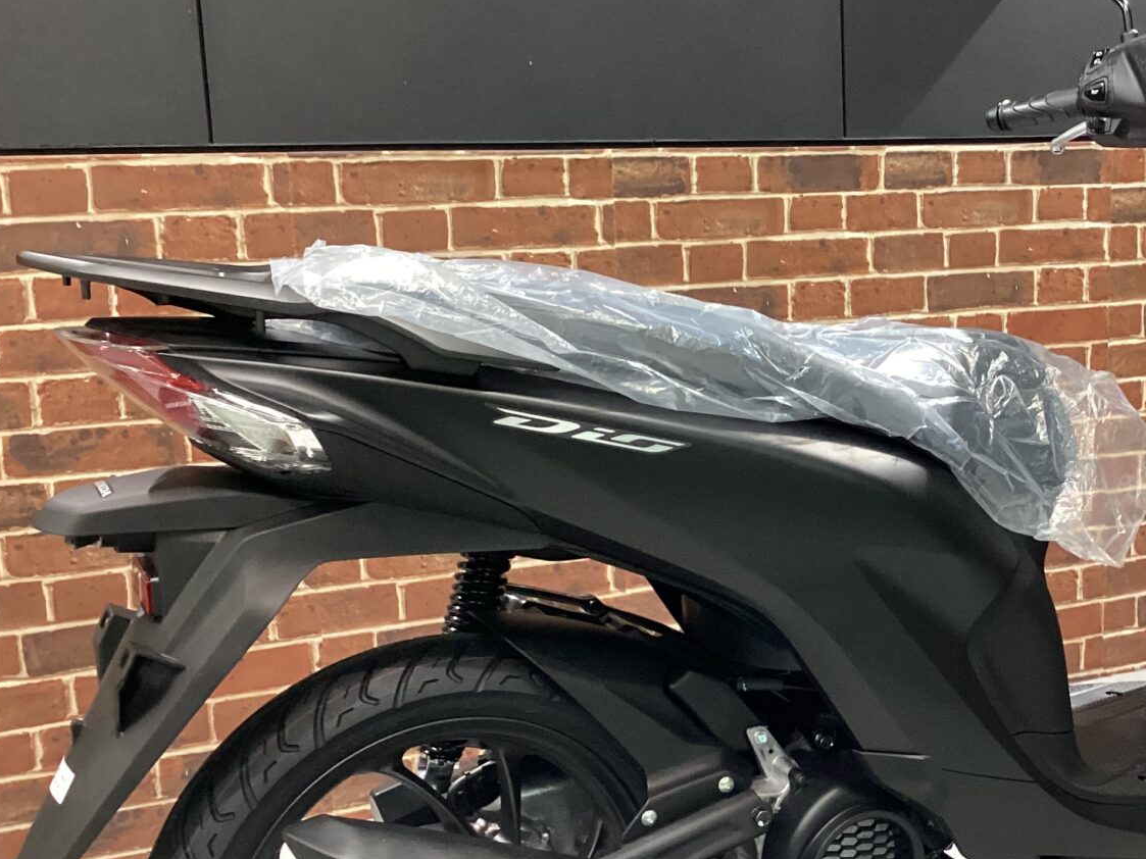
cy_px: 502
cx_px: 885
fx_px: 1754
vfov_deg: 27.5
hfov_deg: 35.2
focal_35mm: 53
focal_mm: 3.3
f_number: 2.4
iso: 320
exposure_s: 1/40
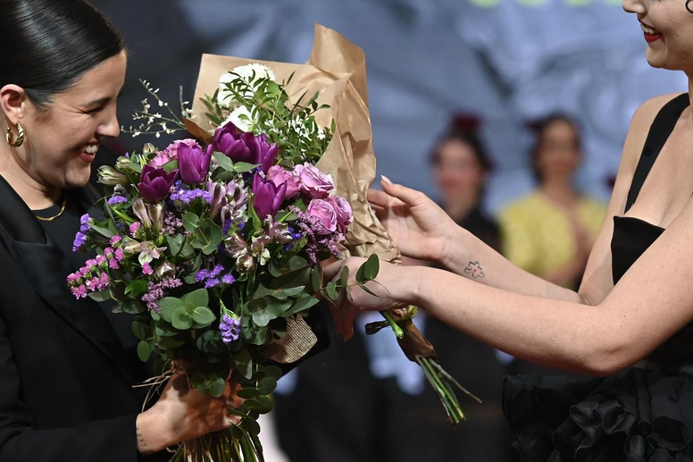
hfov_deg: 7.7
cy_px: 277
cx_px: 385
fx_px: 5158
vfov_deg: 5.1
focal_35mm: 268
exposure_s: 1/400
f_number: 4.5
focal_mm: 130
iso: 1600
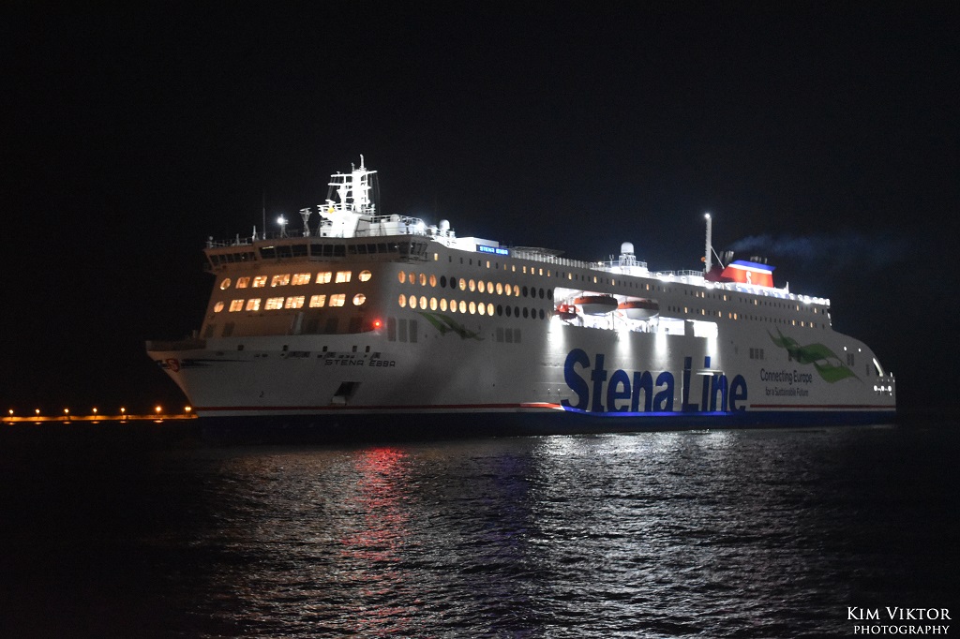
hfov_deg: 31.9
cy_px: 320
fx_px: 1679
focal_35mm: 63
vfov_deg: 21.6
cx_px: 480
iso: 6400
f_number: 6.3
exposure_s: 1/15
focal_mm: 42
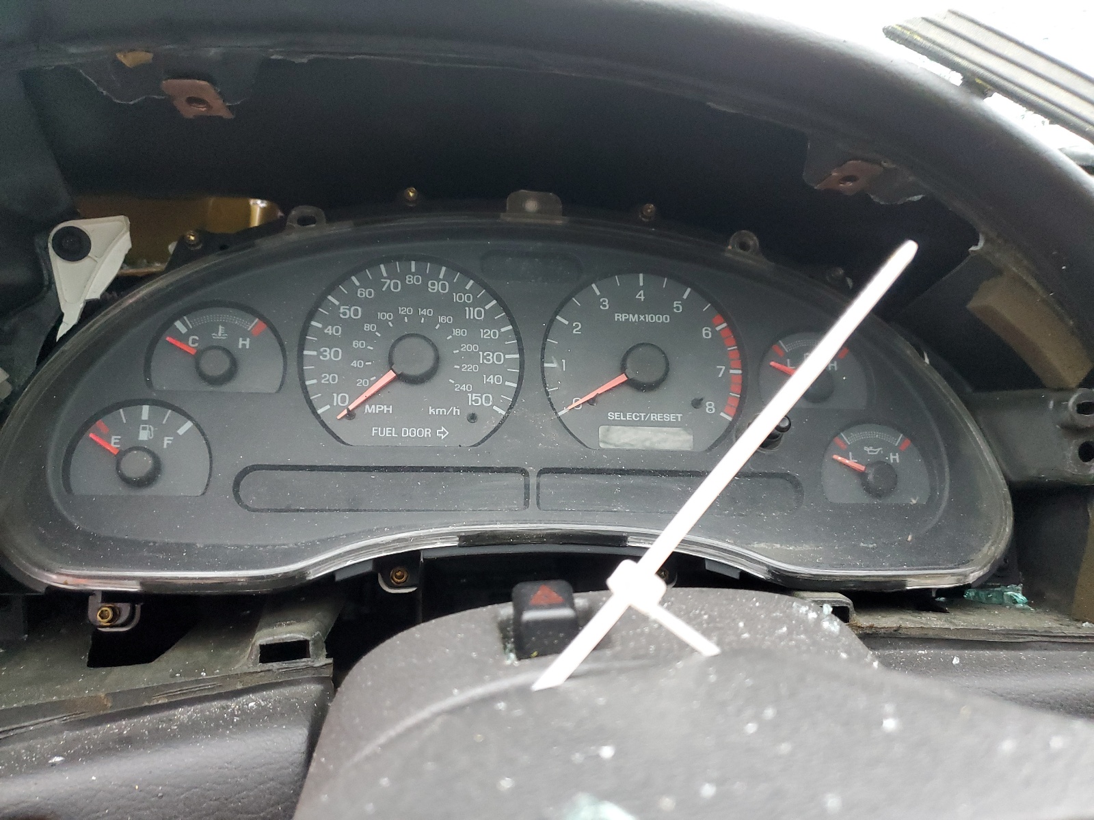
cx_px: 547
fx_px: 822
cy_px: 410
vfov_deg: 53.1
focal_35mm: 26
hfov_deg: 67.3
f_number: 1.5
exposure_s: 1/60.2
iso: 360
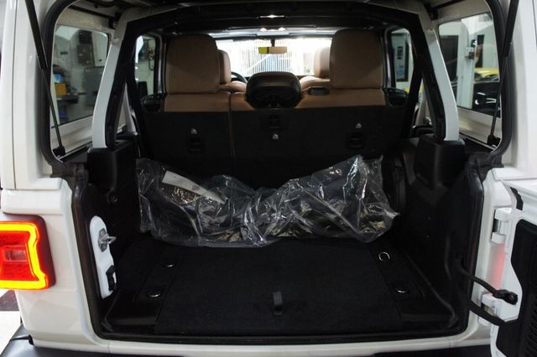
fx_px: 403
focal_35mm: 27
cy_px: 178
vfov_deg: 47.9
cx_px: 268
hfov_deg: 67.4
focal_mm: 18
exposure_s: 1/40
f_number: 3.5
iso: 1600
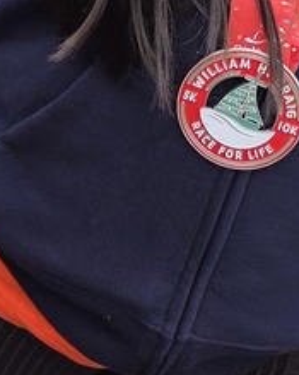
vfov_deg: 17.0
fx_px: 1162
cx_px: 278
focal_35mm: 105
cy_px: -140
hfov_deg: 14.5
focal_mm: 5.4
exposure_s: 1/180
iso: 25
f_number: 1.8
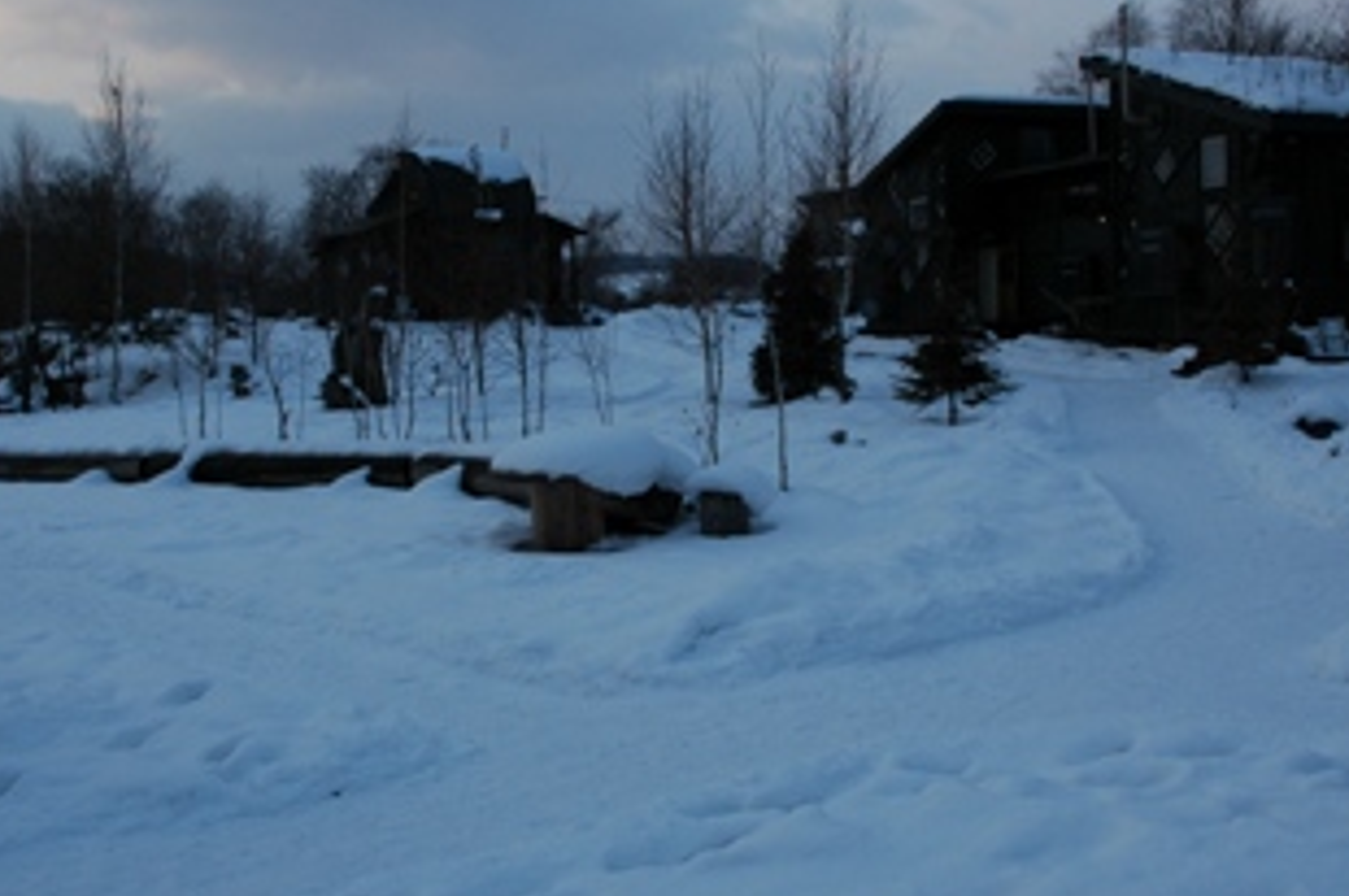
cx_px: 648
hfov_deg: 49.6
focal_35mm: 39
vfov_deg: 34.1
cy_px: 422
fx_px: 1460
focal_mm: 18
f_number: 7.1
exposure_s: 1/200
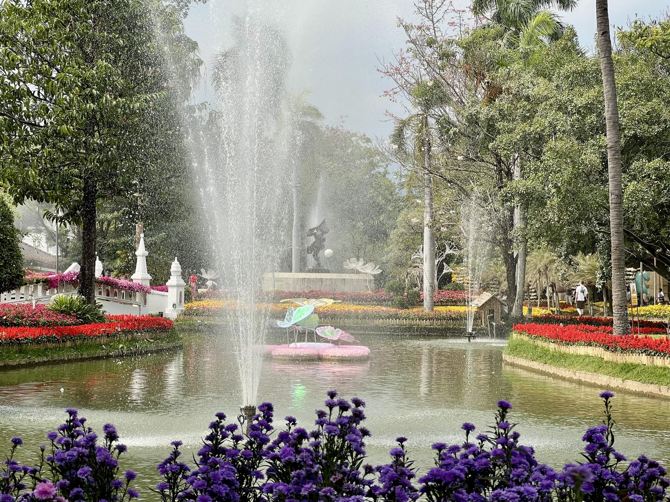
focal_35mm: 78
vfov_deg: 18.9
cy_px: 253
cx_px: 336
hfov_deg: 25.0
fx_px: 1510
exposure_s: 1/633
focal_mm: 9
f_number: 2.8
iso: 32
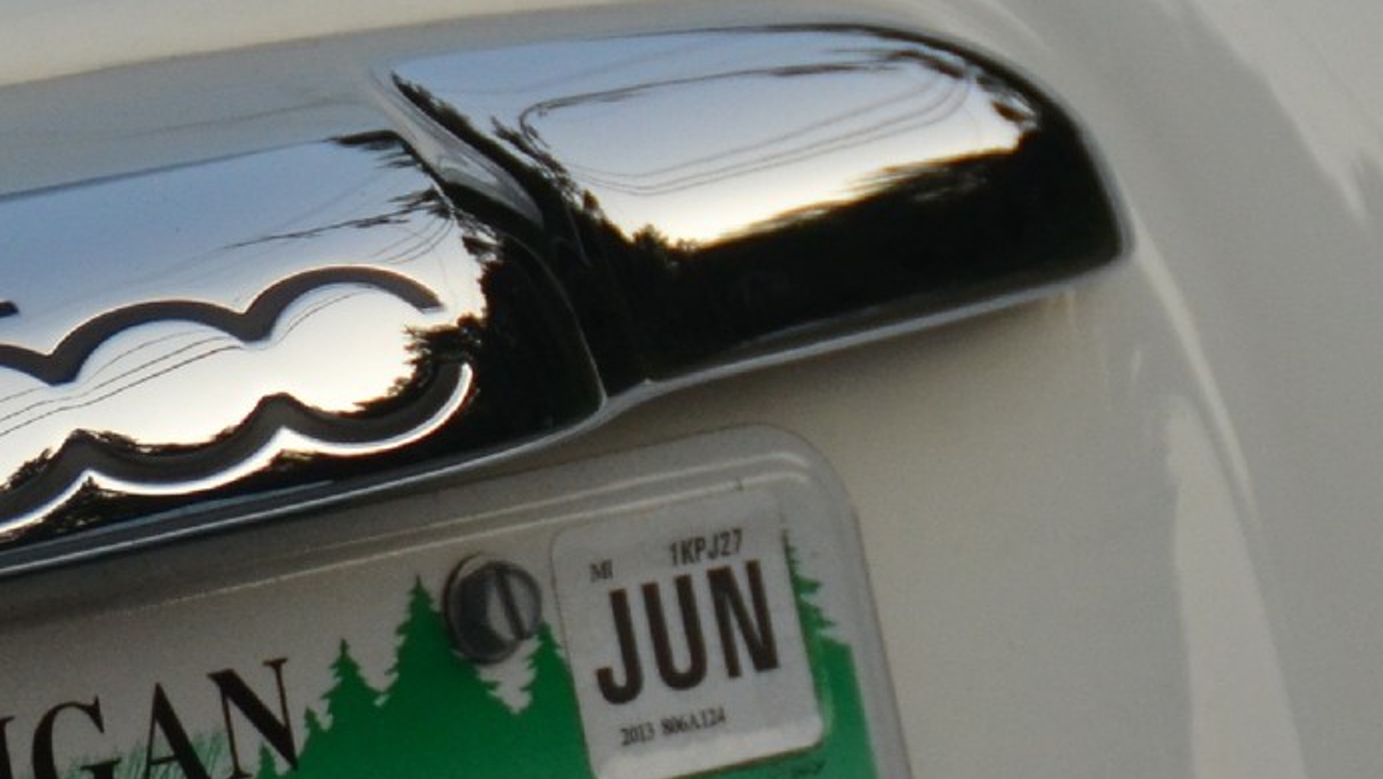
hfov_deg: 2.8
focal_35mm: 766
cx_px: -380
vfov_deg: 1.6
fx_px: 28092
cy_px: 405
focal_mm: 135
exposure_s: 1/640
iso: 800
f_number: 5.6
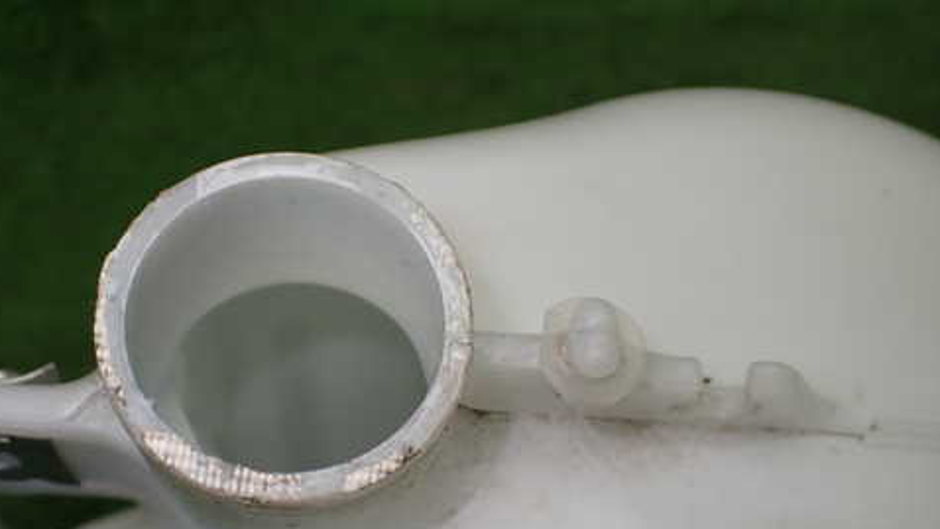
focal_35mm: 41
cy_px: 380
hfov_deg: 48.9
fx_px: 1022
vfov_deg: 28.7
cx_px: 356
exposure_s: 1/125
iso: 160
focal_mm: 5.4
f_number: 2.3
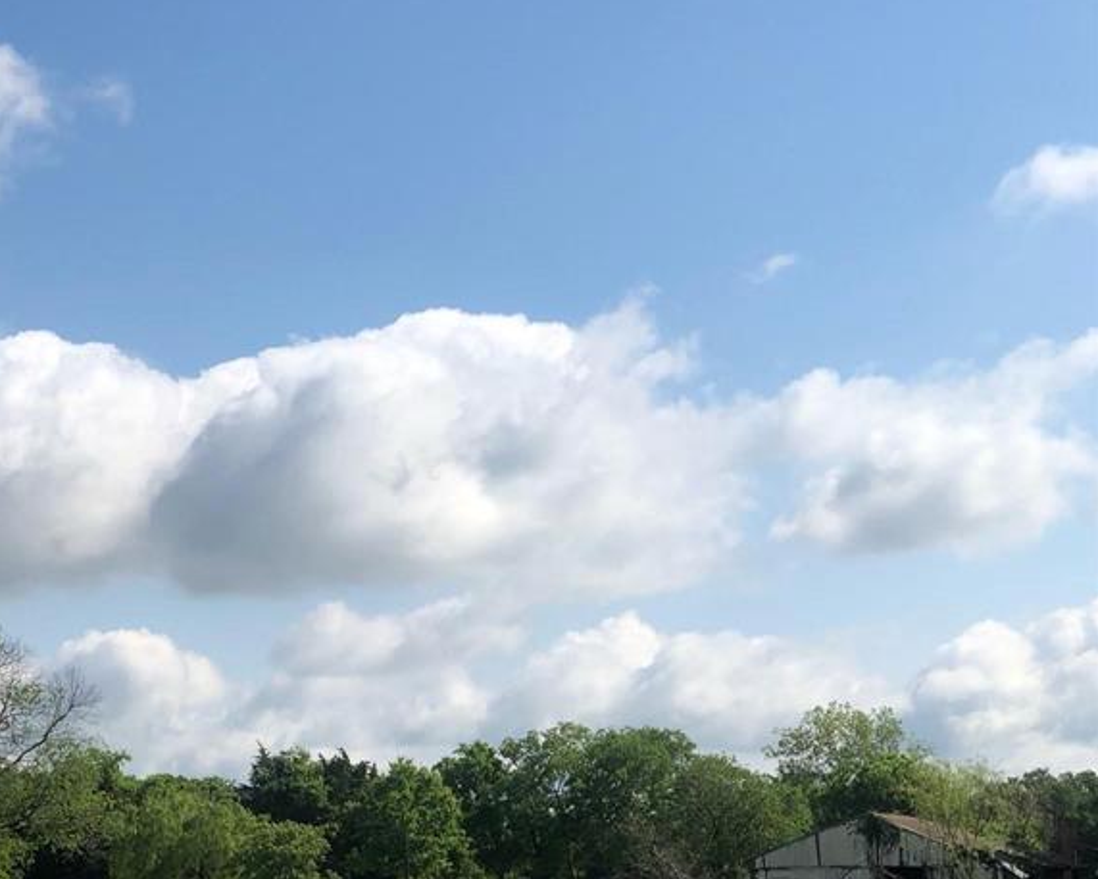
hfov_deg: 20.6
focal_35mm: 91
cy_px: 604
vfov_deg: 16.8
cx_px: 117
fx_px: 2958
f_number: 2.4
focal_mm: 6
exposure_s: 1/1946
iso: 16
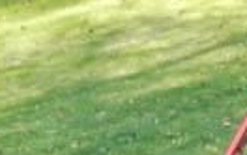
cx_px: 245
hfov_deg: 12.4
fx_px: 1119
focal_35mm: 166
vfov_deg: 7.7
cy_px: 279
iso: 200
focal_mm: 32
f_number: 4.5
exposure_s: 1/80
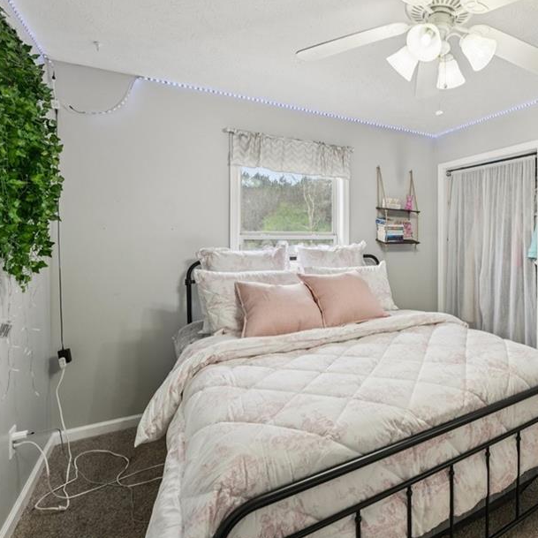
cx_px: 432
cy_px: 242
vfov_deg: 74.6
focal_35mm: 20
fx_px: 352
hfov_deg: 67.6
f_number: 8
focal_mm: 14
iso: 320
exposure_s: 1/13
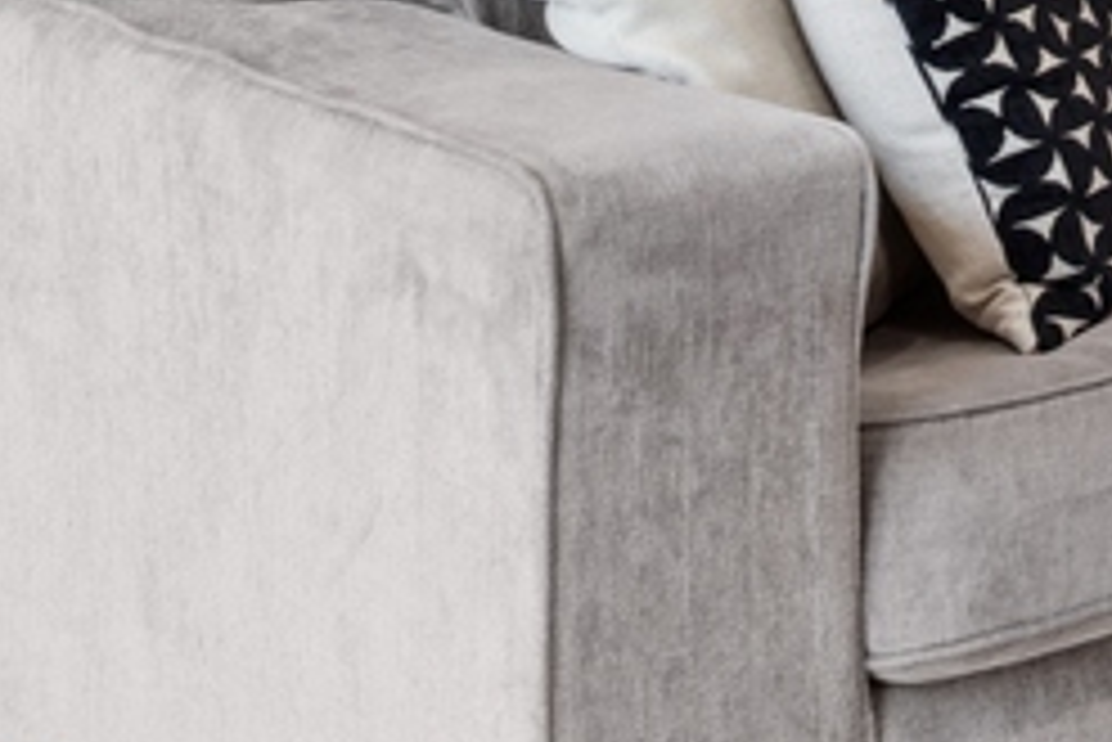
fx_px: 3245
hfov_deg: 14.5
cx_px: 2490
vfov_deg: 11.9
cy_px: -652
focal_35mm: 105
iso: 200
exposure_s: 1/20
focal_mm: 16
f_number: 7.1
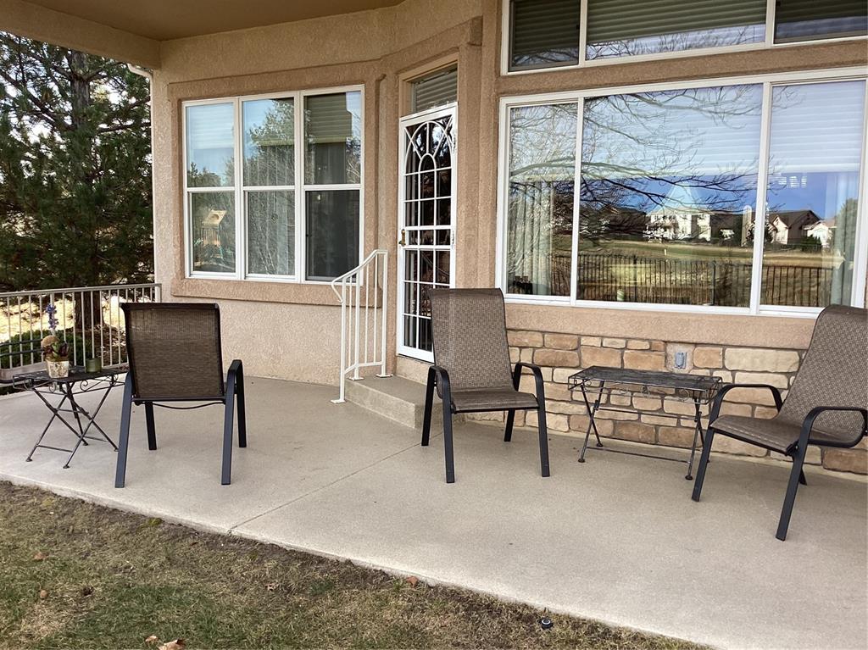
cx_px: 434
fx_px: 777
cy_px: 325
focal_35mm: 31
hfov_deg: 58.4
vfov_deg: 45.4
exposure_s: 1/161
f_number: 2.4
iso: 25
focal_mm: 3.3
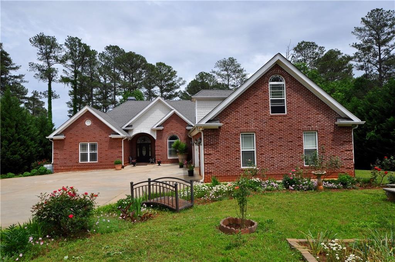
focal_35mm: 24
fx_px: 263
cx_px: 198
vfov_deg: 53.0
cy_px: 131
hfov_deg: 73.8
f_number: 10
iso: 200
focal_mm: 16
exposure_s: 1/400
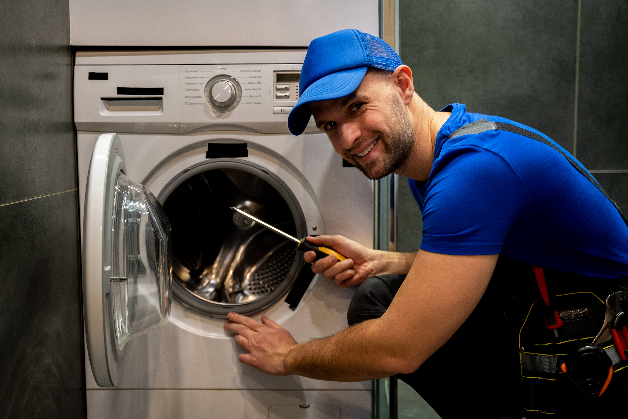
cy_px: 210
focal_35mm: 41
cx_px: 314
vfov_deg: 32.6
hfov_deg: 47.4
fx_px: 715
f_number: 2.8
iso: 640
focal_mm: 41
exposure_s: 1/50
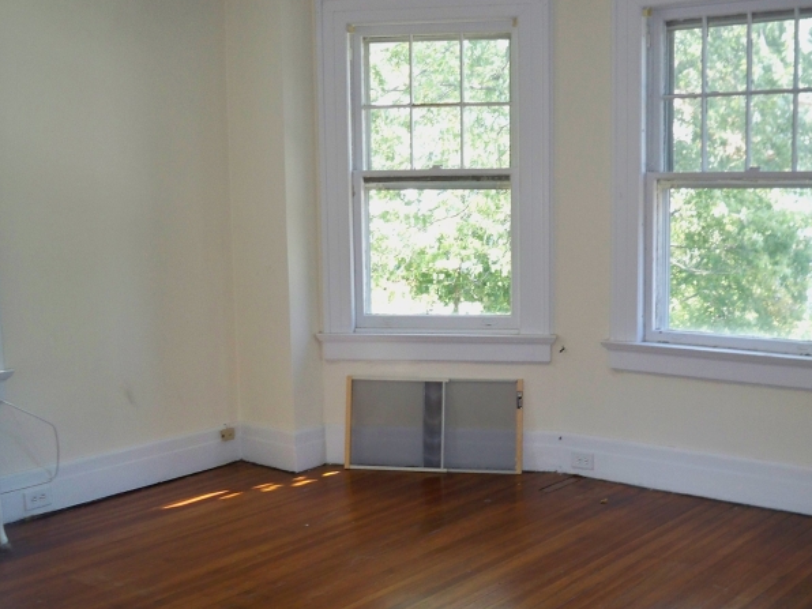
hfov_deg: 40.3
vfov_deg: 30.7
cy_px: 386
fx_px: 1102
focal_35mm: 47
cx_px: 480
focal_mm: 6.3
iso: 200
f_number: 3.1
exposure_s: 1/60
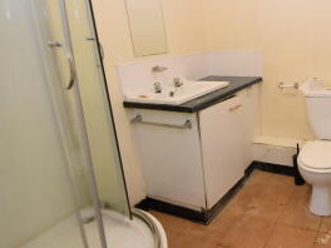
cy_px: 83
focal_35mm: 26
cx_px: 281
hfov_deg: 59.9
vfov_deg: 52.1
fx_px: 249
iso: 800
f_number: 4
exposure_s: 1/60
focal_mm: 10
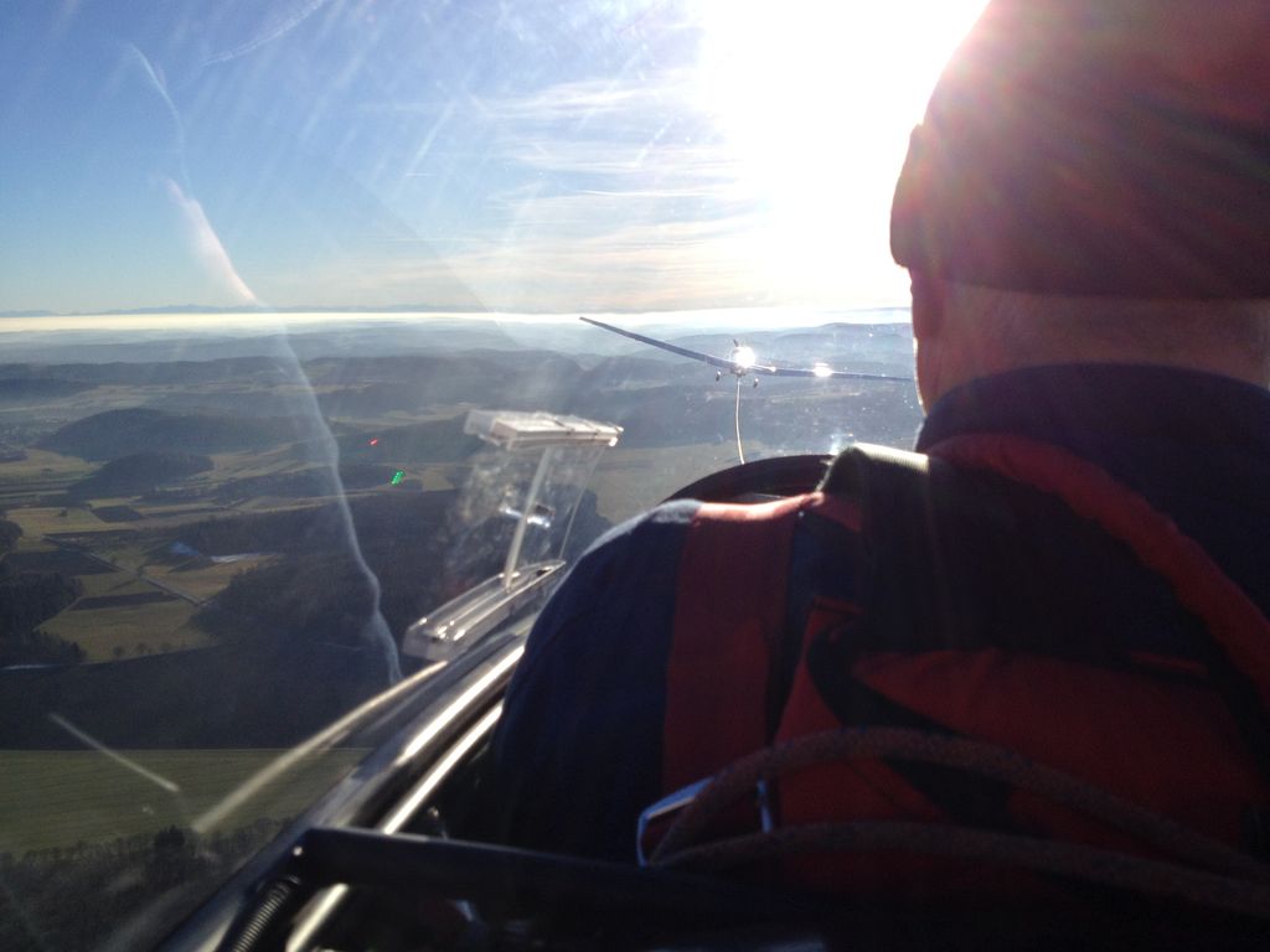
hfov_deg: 52.6
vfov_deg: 40.7
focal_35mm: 35
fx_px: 1284
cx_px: 635
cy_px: 476
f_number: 2.4
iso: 50
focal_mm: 4.28
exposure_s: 1/2304
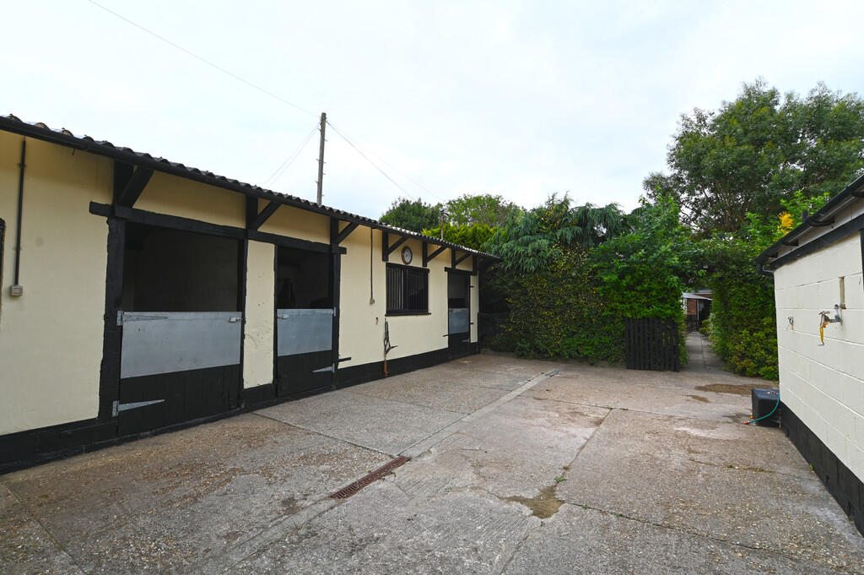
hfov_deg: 96.8
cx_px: 432
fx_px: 384
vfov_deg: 73.7
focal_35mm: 16
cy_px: 288
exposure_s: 1/125
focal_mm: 16
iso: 100
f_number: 5.6
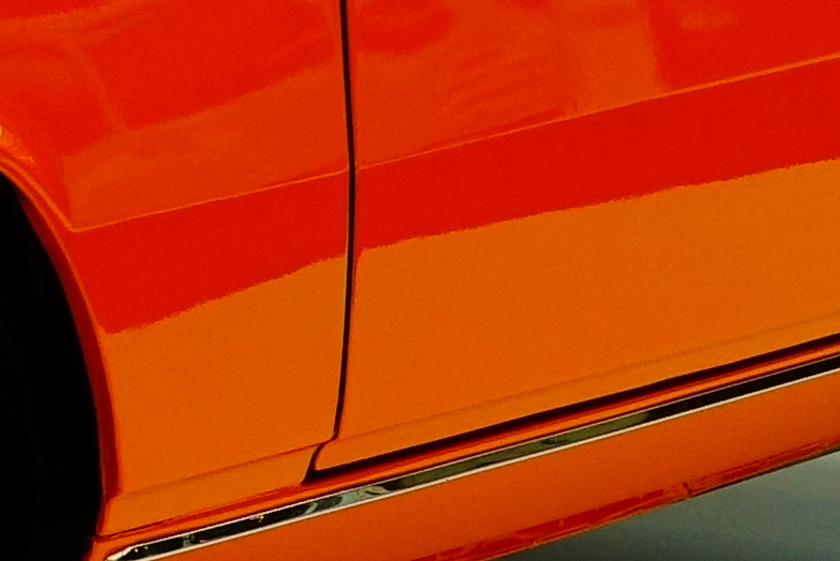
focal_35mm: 425
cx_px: -114
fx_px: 9920
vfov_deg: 3.2
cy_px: -208
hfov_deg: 4.8
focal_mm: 22.19
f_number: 3.5
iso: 100
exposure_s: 1/80
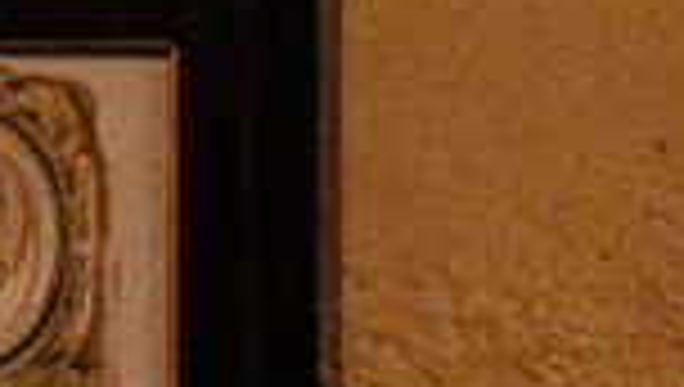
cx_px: -945
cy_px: 2050
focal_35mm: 843
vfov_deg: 1.4
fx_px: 15311
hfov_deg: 2.5
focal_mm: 45
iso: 6400
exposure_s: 1/500
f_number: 5.6
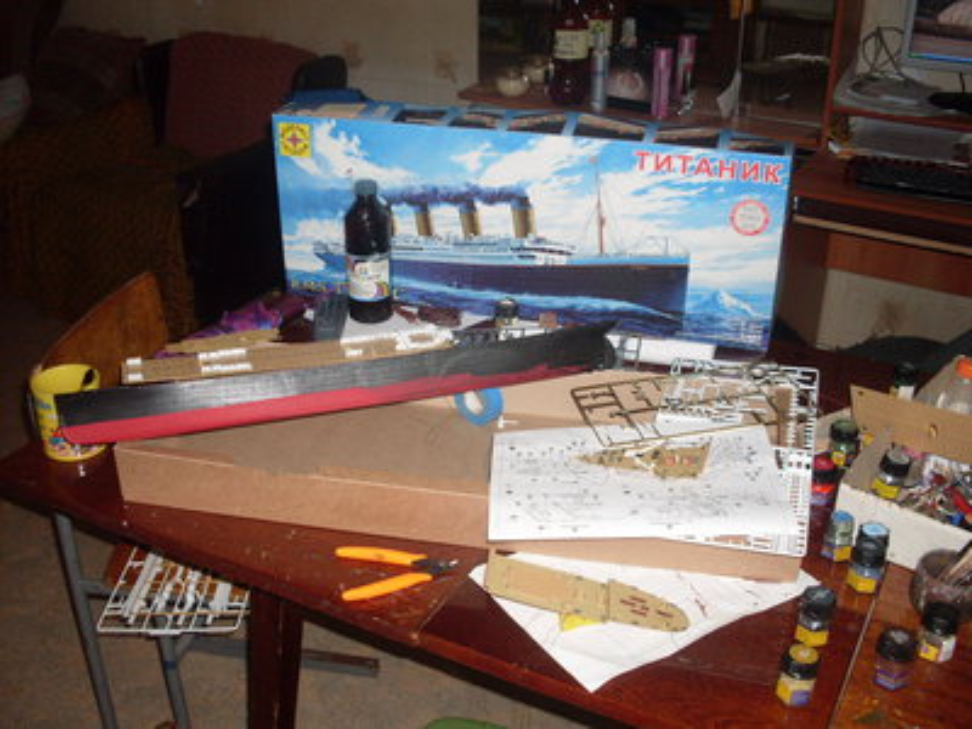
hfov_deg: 49.0
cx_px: 486
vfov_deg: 37.7
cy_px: 364
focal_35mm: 38
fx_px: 1067
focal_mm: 6.3
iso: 100
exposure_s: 1/45
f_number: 2.8
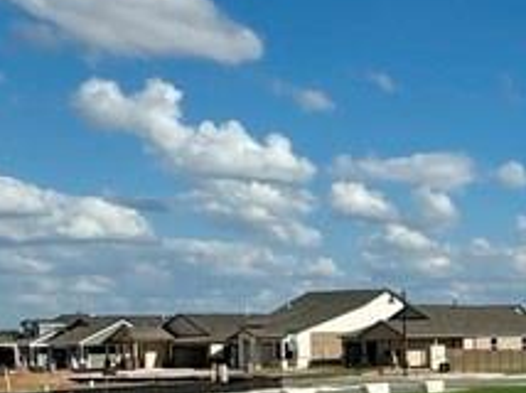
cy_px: 354
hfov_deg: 23.0
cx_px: 804
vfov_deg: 21.4
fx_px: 1017
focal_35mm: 67
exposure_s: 1/4630
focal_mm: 2.22
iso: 50
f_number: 2.2
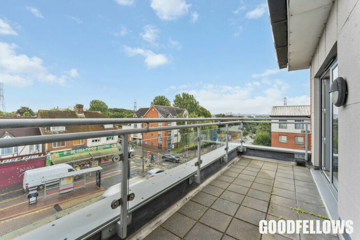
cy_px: 120
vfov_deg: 79.0
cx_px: 180
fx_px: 146
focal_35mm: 15
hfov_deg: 101.9
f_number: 11
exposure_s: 1/13
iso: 50
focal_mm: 14.6
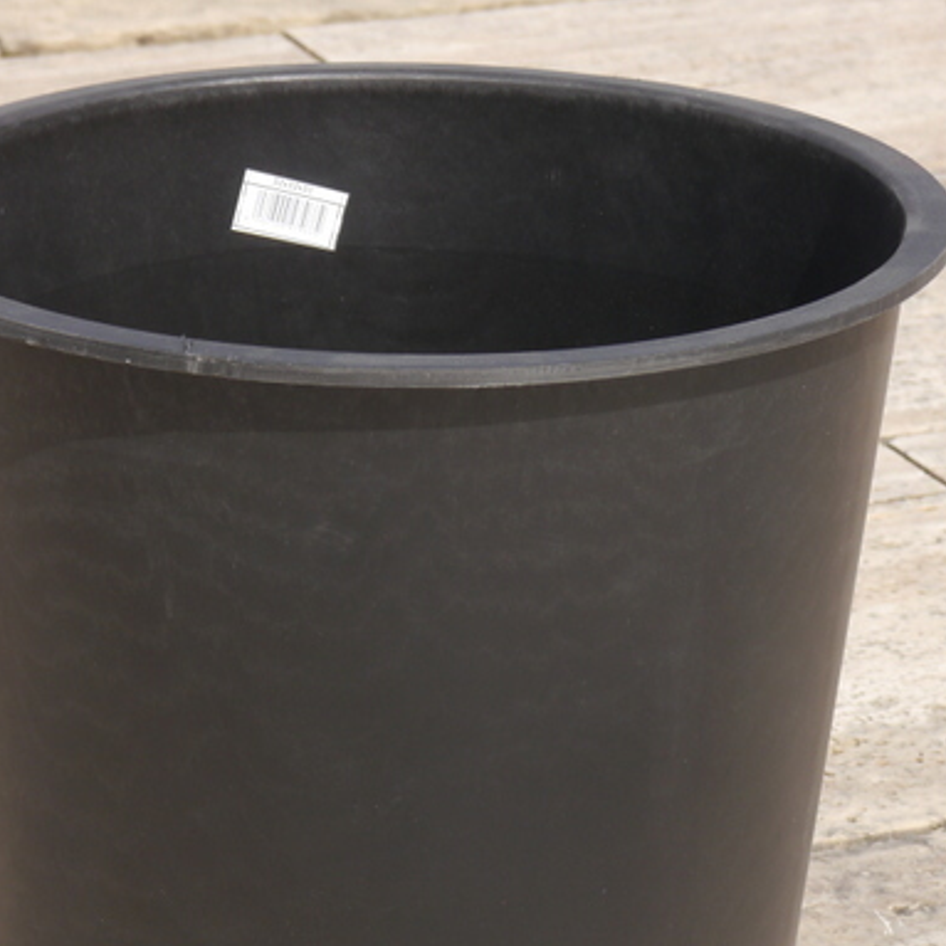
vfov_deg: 11.3
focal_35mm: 155
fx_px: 4792
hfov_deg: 11.3
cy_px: 679
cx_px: 370
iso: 160
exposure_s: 1/320
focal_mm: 42
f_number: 9
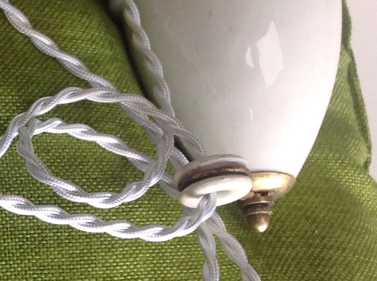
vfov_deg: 11.8
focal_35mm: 125
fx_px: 1359
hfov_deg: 14.2
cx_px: -266
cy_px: 242
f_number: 2.4
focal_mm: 4.28
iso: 50
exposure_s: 1/60
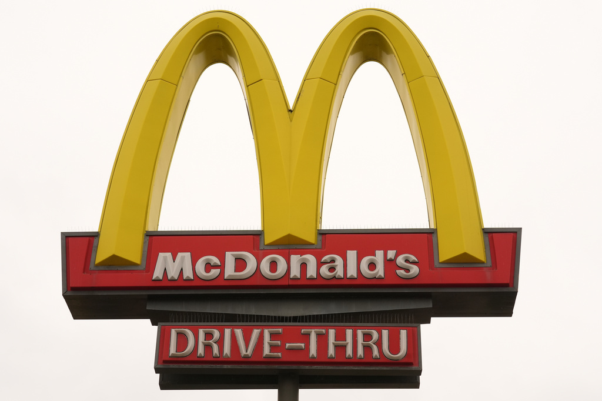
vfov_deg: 19.4
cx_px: 301
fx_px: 1170
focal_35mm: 70
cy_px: 200
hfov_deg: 28.9
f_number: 11
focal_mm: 70
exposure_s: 1/800
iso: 1250
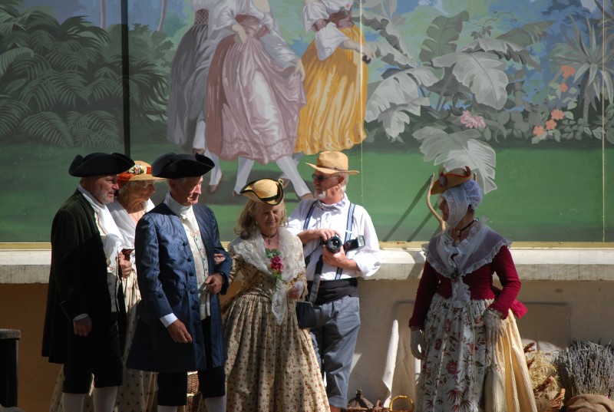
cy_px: 206
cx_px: 307
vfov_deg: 6.1
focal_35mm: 225
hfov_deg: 9.1
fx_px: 3845
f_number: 5.3
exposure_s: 1/800
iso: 200
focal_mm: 150
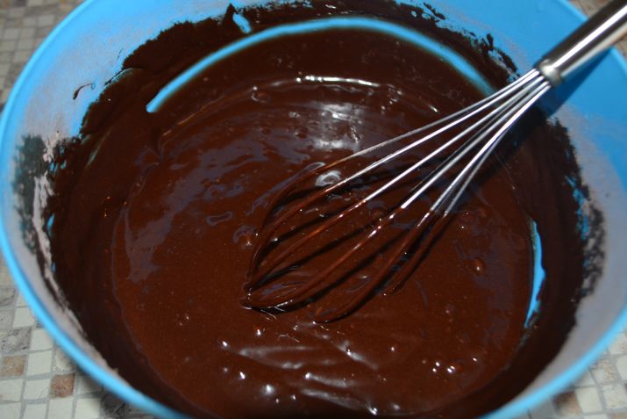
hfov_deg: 57.2
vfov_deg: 40.0
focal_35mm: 33
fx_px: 575
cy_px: 210
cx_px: 314
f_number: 3.8
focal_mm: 22
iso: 280
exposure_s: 1/60
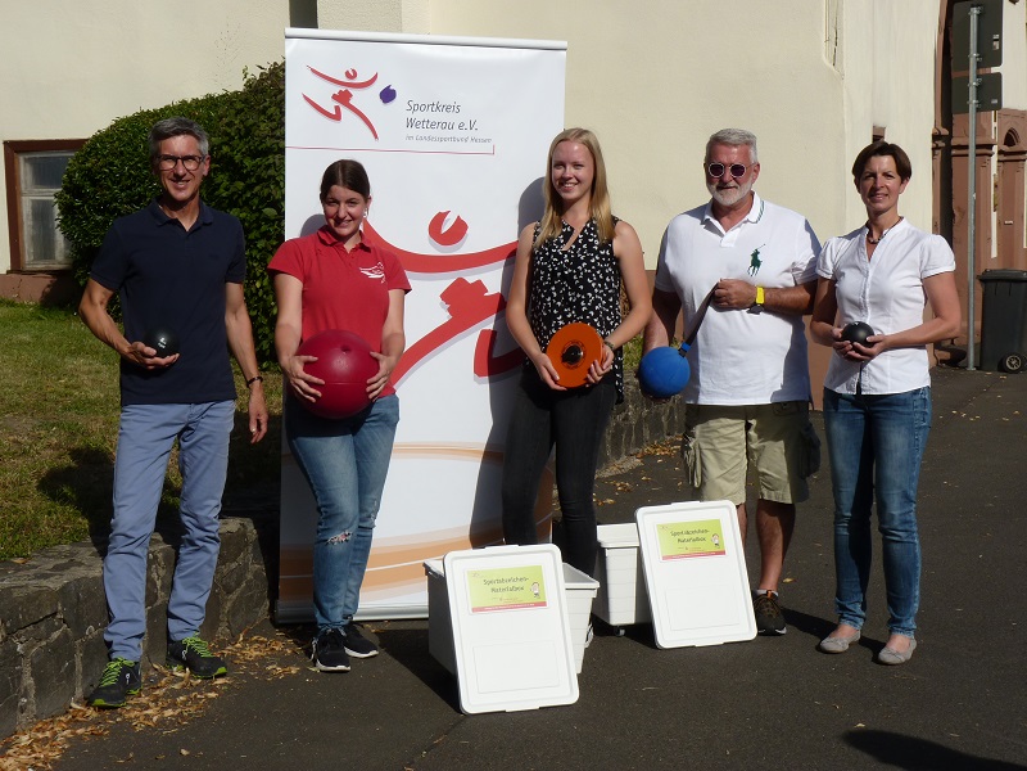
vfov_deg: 22.6
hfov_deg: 29.8
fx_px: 1928
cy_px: 386
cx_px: 514
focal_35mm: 65
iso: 80
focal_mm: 11.5
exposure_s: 1/500
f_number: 6.3
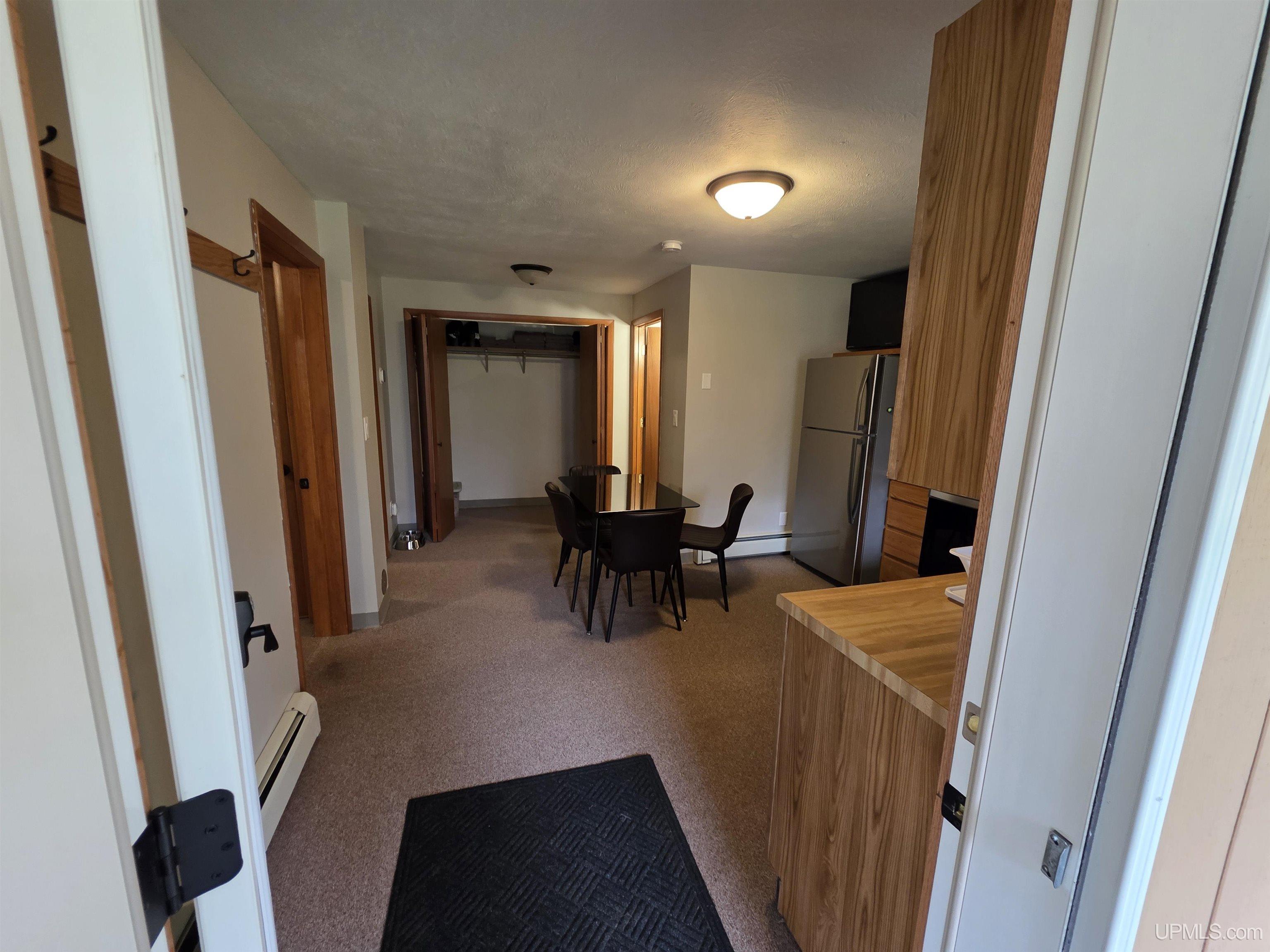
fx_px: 477
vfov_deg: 89.9
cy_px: 476
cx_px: 635
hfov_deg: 106.2
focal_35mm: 13
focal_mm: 2.2
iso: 200
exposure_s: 1/60
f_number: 1.9
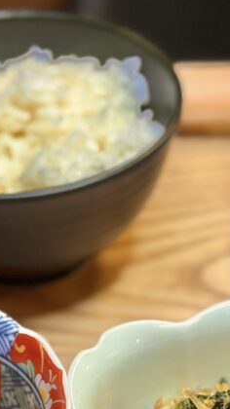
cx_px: 238
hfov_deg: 8.7
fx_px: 1497
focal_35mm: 138
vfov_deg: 15.4
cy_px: 364
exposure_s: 1/60
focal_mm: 5.96
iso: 100
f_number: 1.6
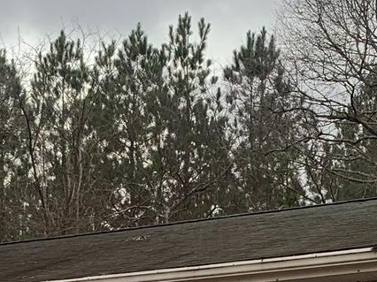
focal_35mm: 125
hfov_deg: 15.7
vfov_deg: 11.1
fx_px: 1361
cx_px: 72
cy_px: 495
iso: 25
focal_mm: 4.25
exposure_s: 1/158
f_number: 1.8
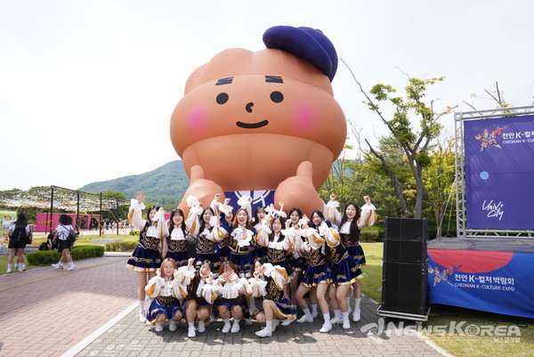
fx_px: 430
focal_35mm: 29
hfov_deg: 63.6
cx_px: 267
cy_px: 178
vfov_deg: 45.0
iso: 500
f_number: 8
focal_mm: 29
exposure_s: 1/640
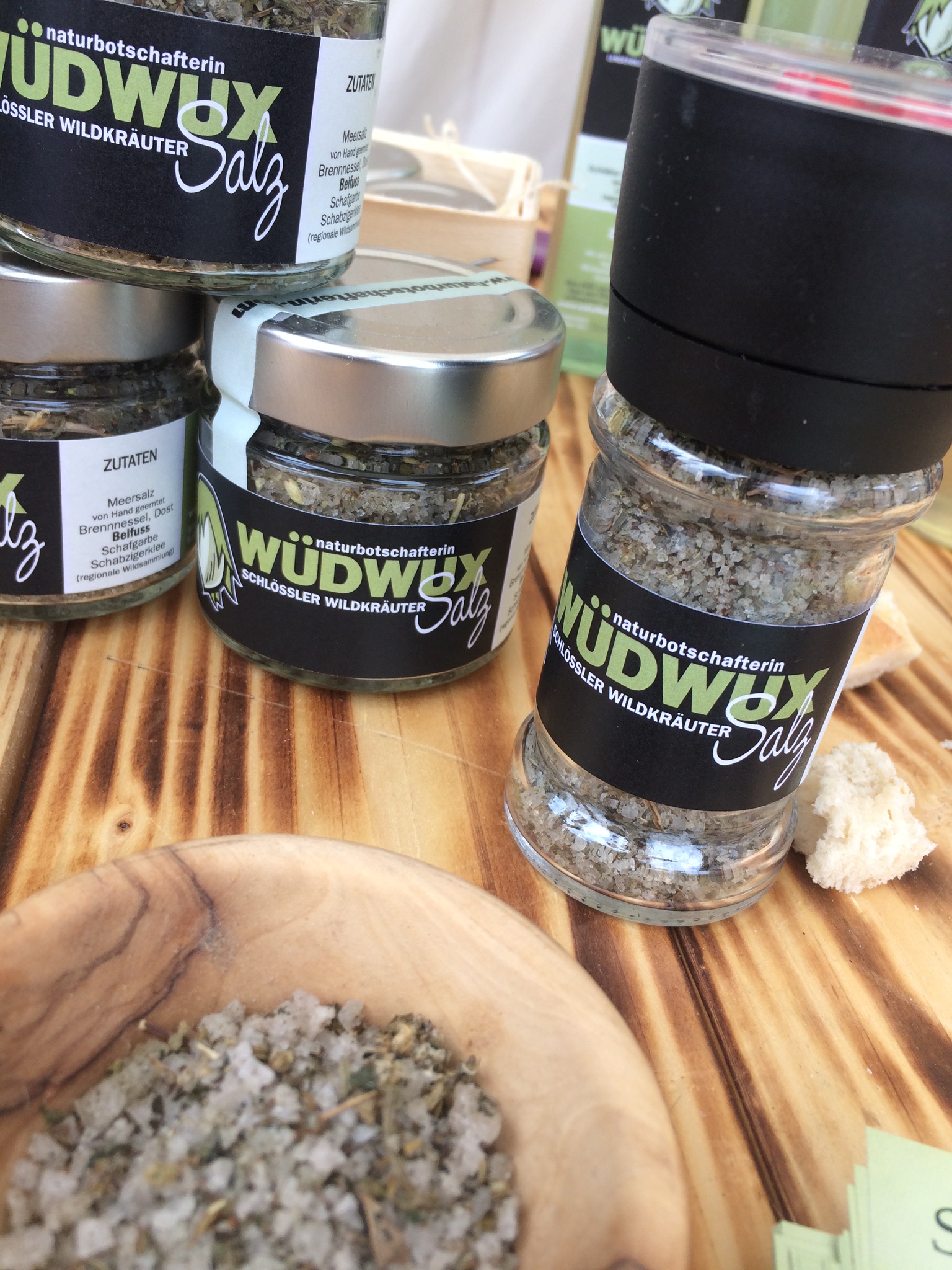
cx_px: 476
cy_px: 635
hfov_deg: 48.2
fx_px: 1063
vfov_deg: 61.7
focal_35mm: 29
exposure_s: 1/131
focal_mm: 4.15
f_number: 2.2
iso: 32
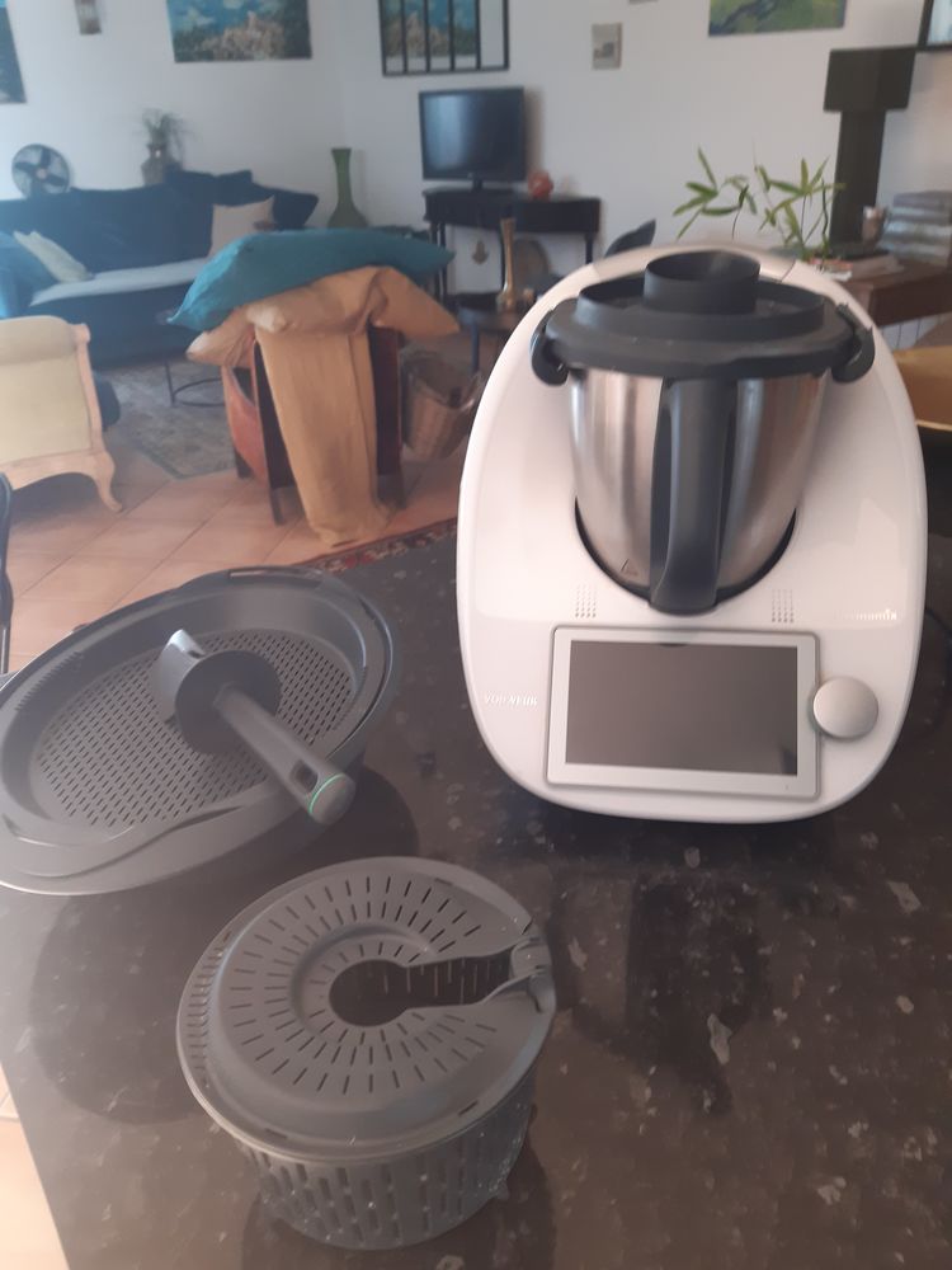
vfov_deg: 67.3
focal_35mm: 26
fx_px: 953
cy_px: 635
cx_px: 476
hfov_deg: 53.1
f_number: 1.7
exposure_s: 1/50
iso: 160
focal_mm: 3.92
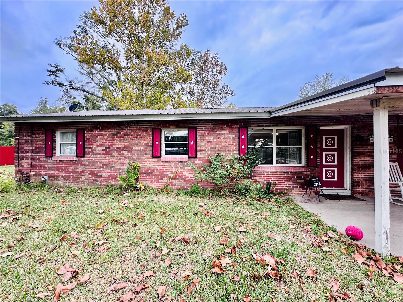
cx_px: 202
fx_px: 163
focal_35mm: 14
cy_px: 151
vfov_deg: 85.7
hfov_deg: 102.1
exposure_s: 1/99
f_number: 2.2
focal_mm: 2.22
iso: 40
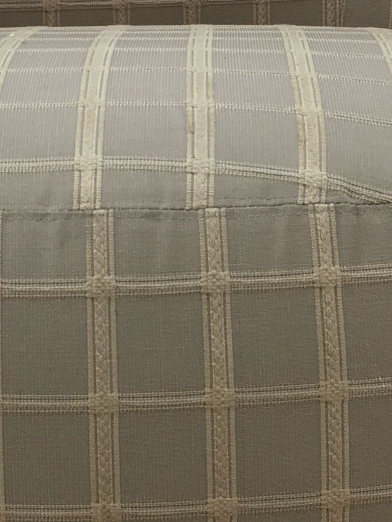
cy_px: 183
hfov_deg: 11.5
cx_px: 114
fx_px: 1947
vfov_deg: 15.3
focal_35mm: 129
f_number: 2.2
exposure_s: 1/33
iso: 32
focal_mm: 4.15
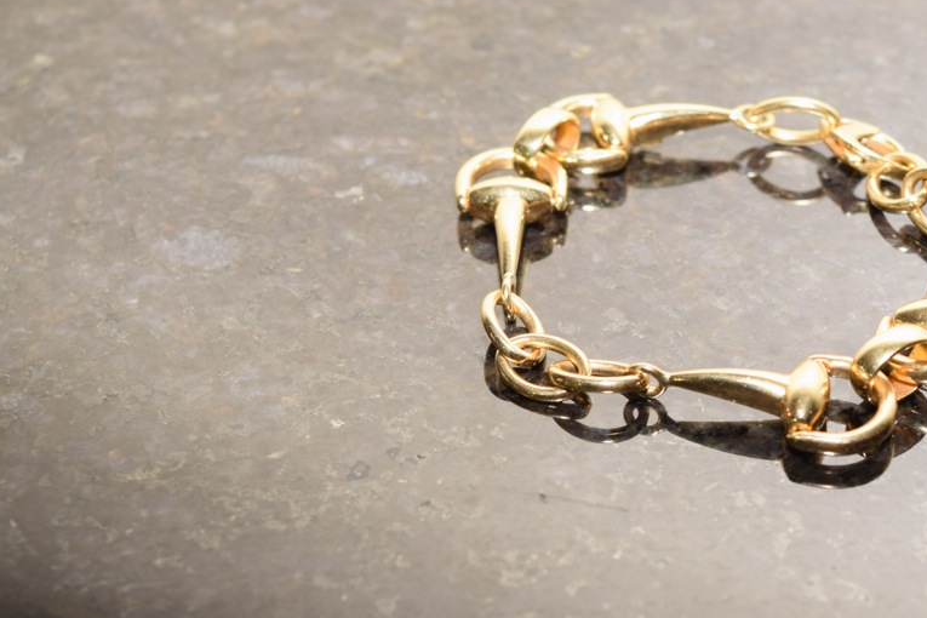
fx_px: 2626
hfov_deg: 20.0
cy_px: 314
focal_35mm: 102
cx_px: 519
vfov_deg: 13.4
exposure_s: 1/60
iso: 100
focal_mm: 52
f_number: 8
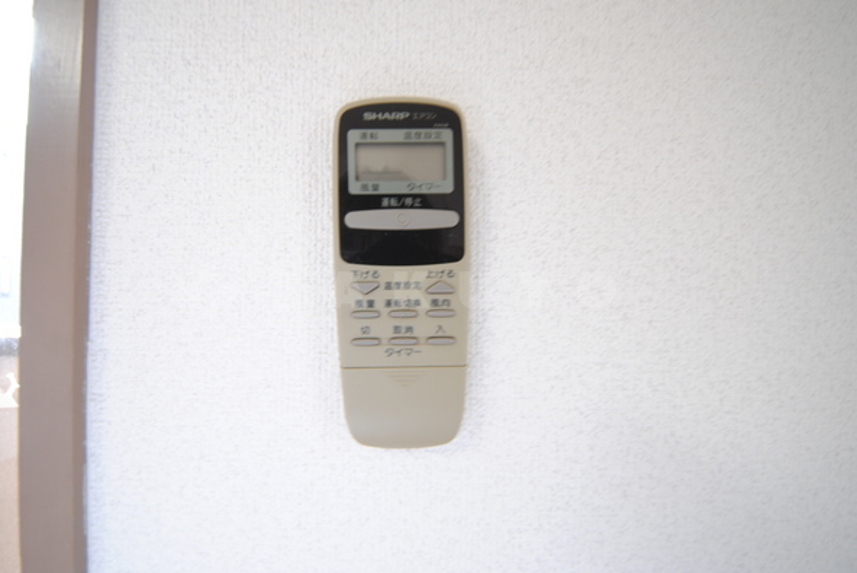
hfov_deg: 108.1
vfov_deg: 85.5
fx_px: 310
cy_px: 292
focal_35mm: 13
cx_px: 399
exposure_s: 1/5
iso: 100
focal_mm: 8
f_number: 4.5
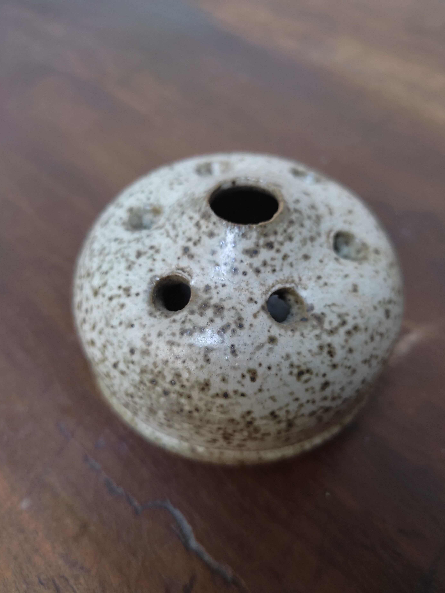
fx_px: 480
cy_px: 307
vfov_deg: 63.4
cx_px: 230
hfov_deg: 49.7
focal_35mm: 28
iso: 1389
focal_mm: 4.74
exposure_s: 1/25
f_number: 1.79
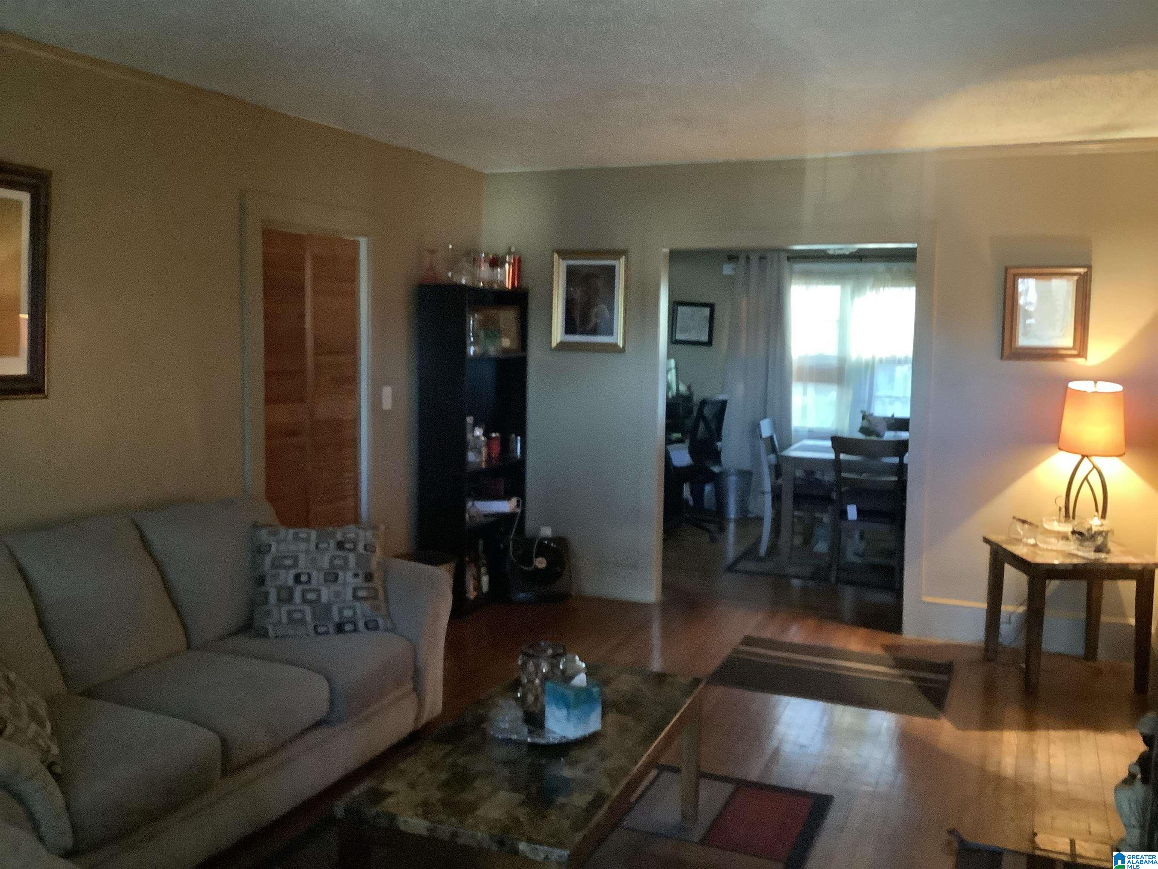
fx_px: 1037
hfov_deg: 58.4
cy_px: 434
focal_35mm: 31
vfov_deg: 45.4
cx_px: 579
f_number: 2.4
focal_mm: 3.3
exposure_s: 1/20
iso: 800
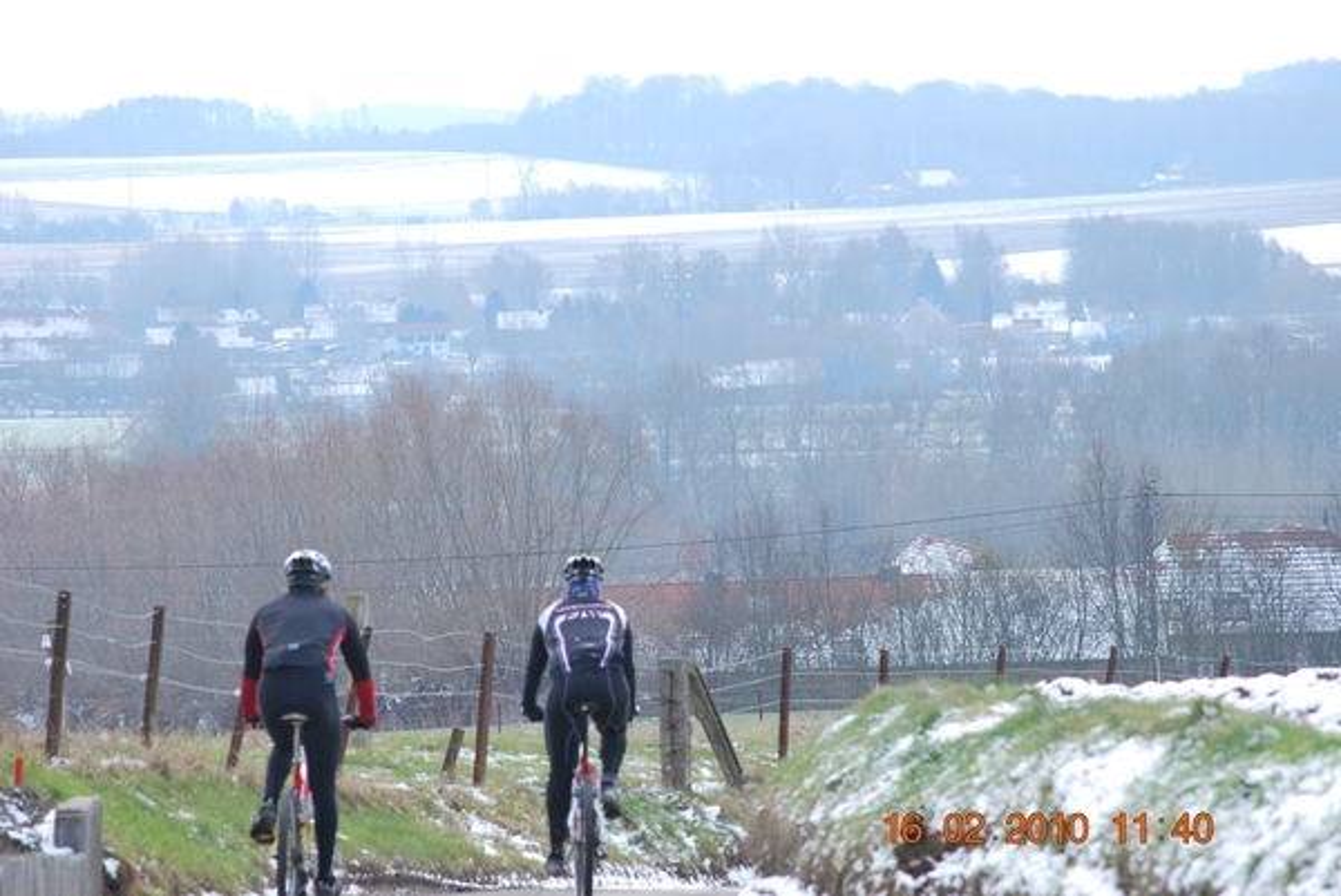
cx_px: 670
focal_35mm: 225
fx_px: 8387
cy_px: 448
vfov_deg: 6.1
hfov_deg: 9.1
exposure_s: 1/160
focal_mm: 150
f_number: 9
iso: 200
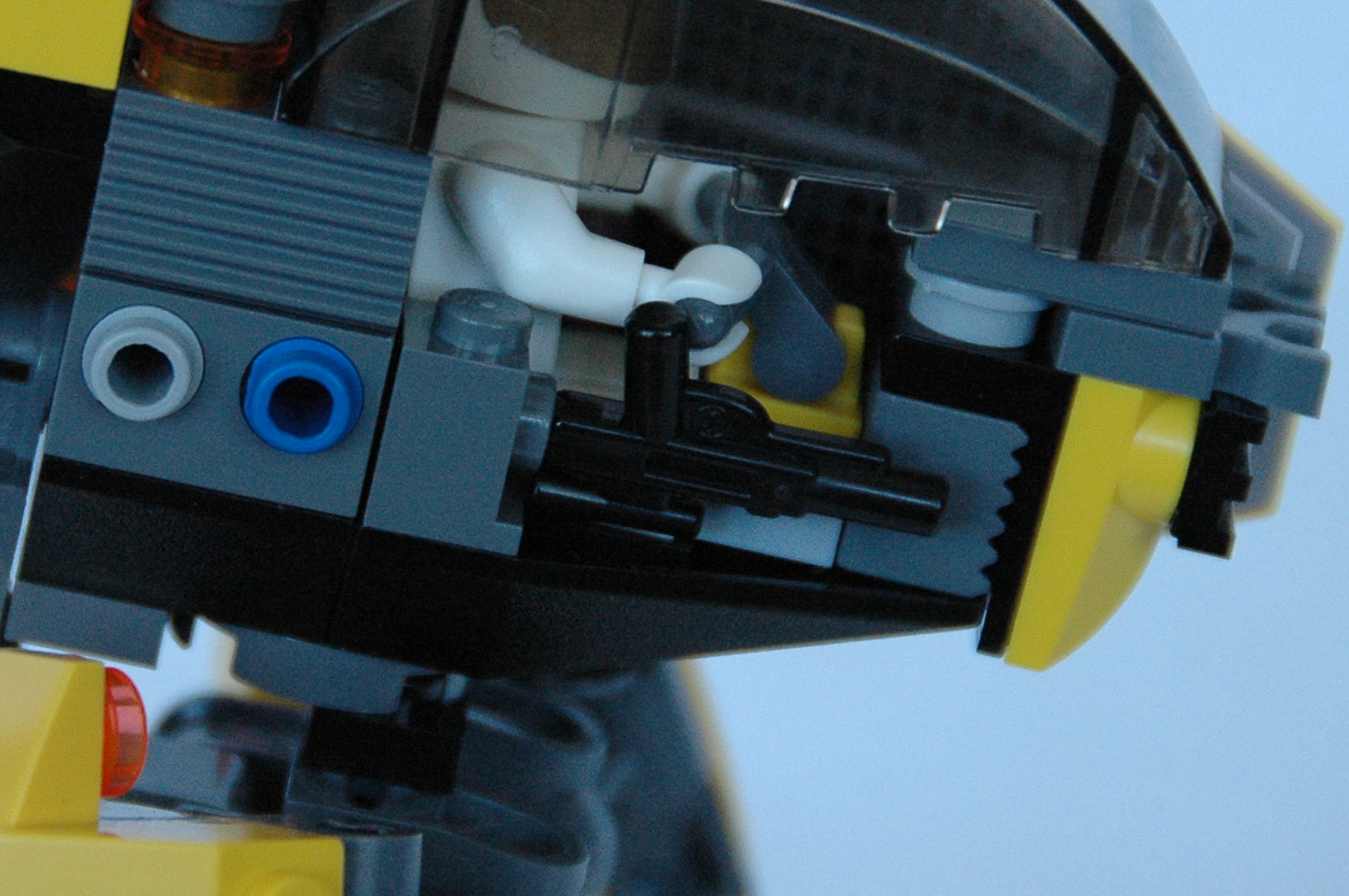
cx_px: 438
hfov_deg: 3.8
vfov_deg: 2.5
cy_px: 288
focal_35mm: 543
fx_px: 20329
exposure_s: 1/80
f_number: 5.6
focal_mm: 200
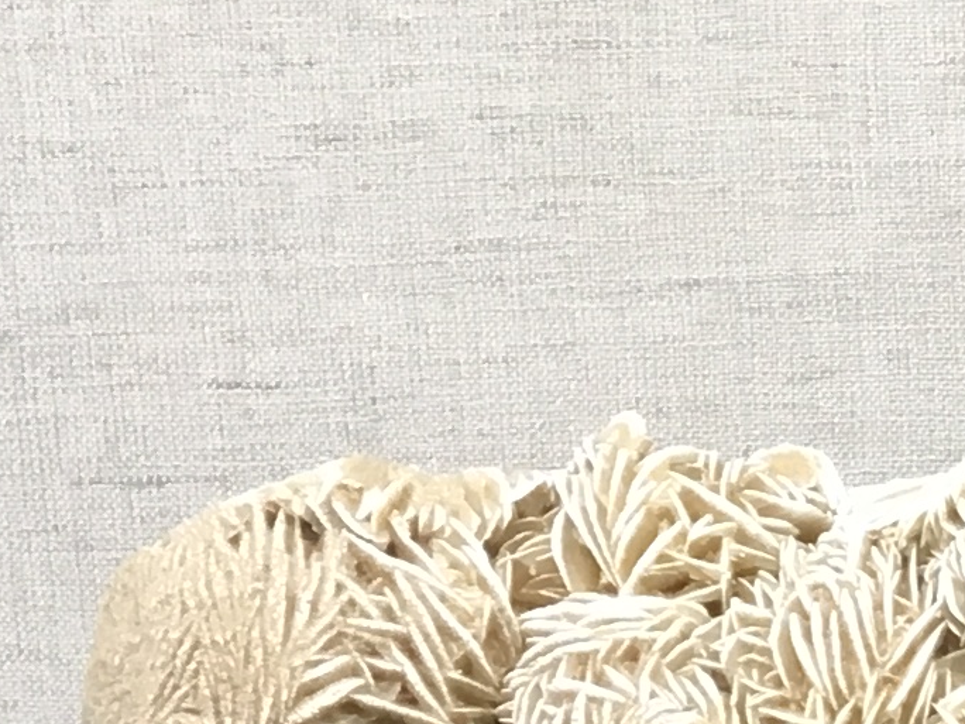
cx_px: 2373
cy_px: 1517
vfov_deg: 8.2
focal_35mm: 171
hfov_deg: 10.0
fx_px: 4767
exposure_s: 1/33
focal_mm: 4.15
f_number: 2.2
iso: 40
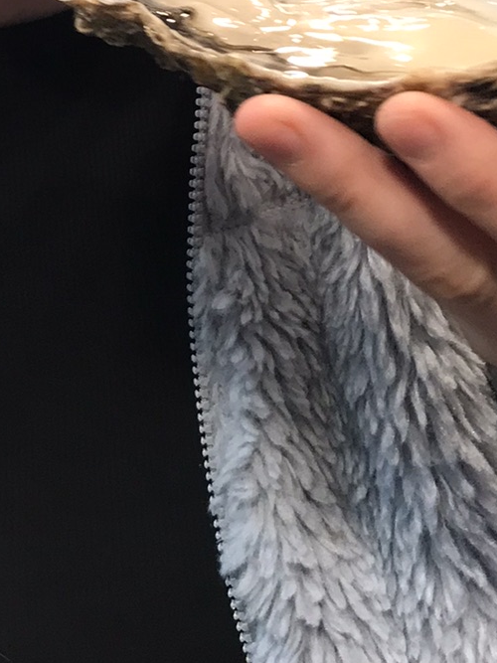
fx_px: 1647
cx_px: 134
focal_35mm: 86
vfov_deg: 21.5
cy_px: -76
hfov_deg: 17.1
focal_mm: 3.99
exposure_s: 1/33
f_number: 1.8
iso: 32
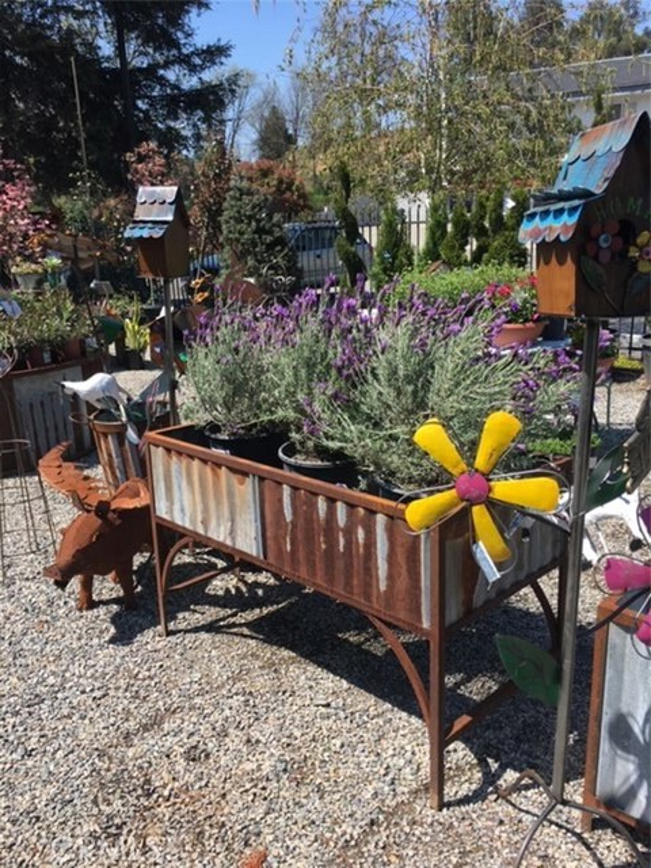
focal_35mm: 29
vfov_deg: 61.7
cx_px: 326
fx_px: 727
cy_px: 434
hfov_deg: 48.2
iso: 25
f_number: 2.2
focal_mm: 4.15
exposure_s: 1/1040
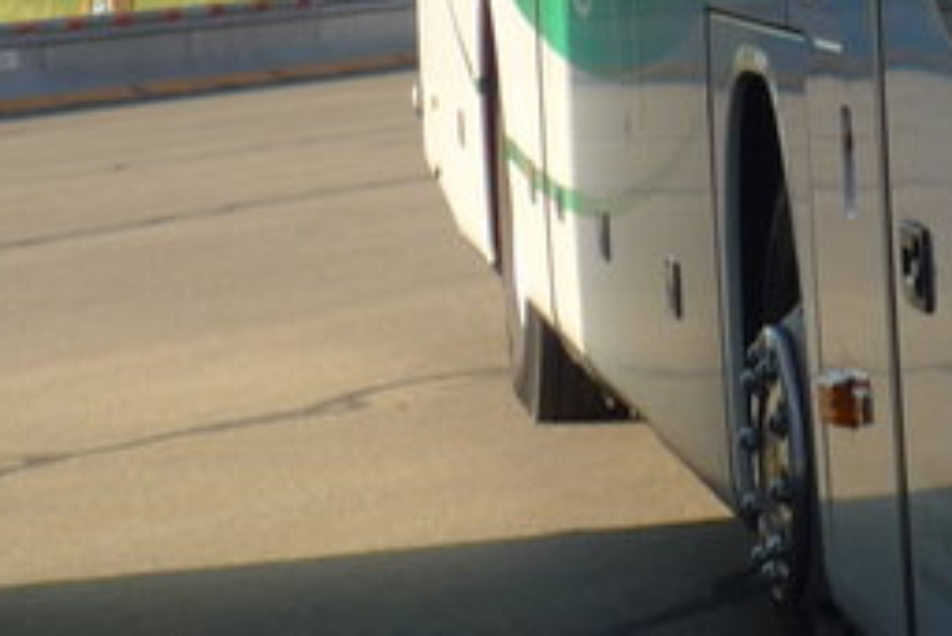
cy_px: -487
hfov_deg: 8.6
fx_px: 5927
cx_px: 1990
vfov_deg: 6.0
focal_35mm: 224
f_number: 3
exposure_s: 1/640
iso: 80
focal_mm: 9.5
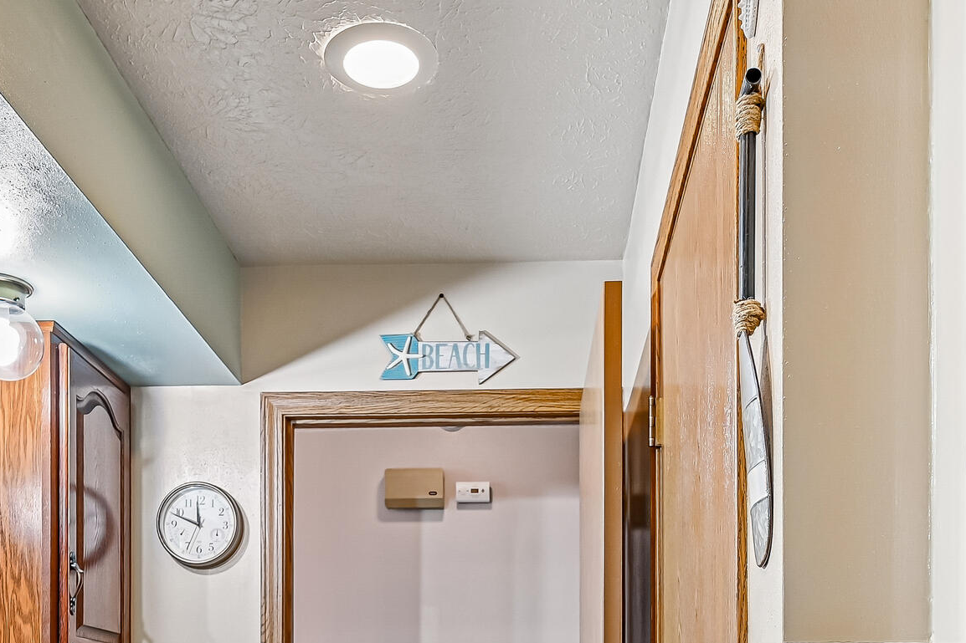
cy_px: 743
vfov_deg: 29.2
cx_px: 455
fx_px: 1081
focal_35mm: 40
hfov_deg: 48.1
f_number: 4.8
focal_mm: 15.5
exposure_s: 1/4
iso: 400
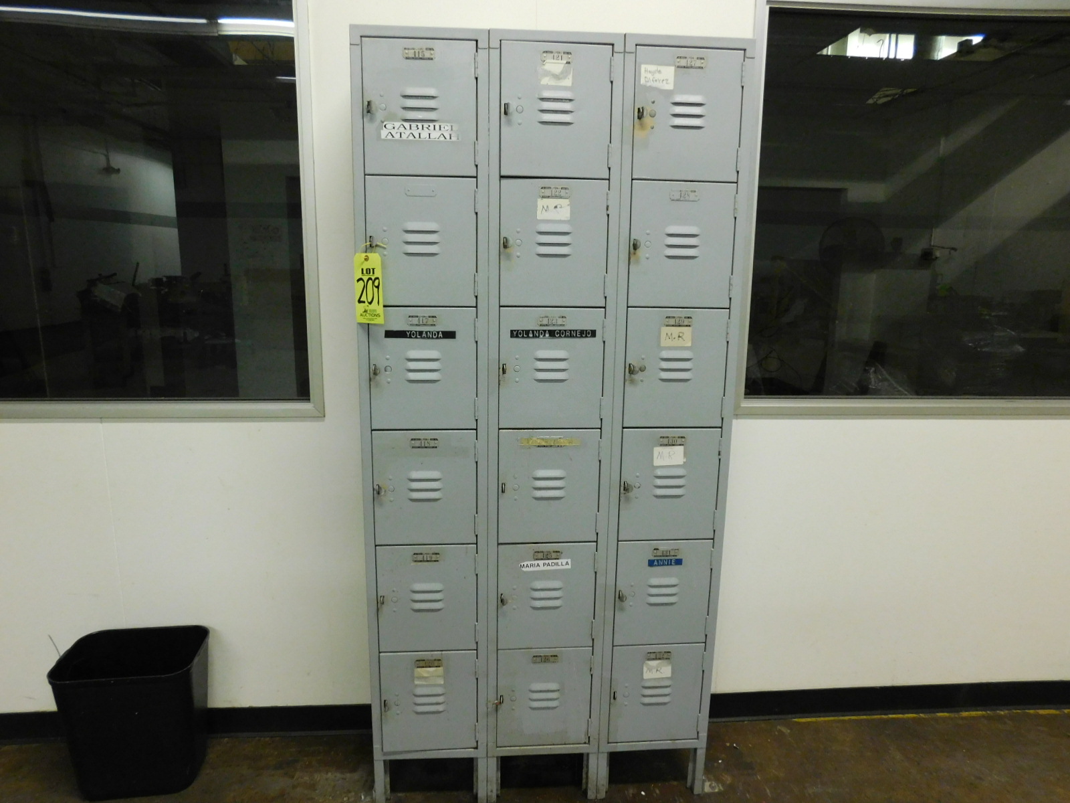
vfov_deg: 58.9
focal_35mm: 23
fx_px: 711
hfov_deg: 73.9
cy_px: 402
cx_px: 535
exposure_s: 1/30
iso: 400
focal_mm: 4
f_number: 3
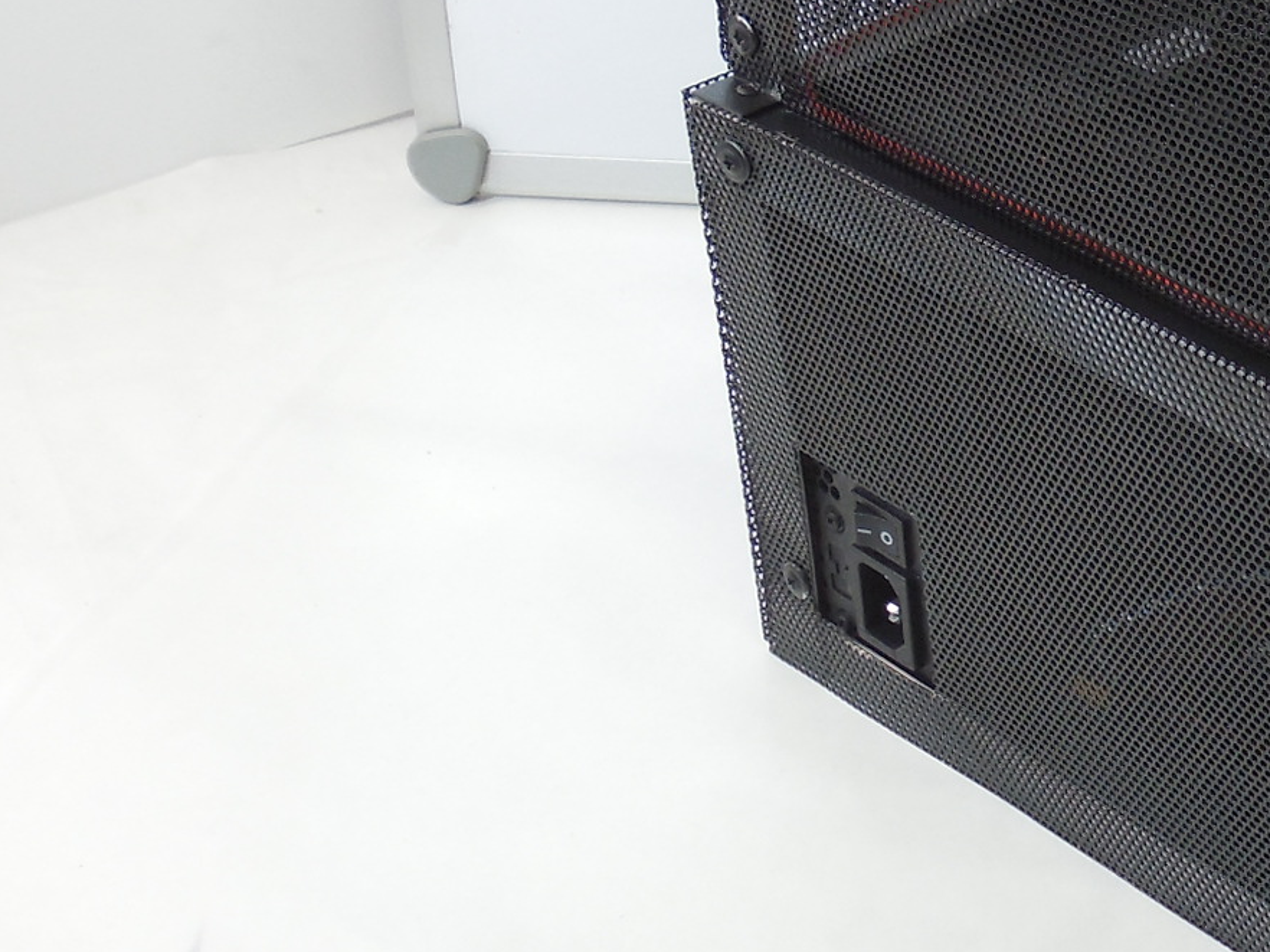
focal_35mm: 67
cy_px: 216
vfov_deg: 21.7
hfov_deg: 26.2
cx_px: 1483
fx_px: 2457
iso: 140
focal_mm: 4.6
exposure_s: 1/30
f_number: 3.5
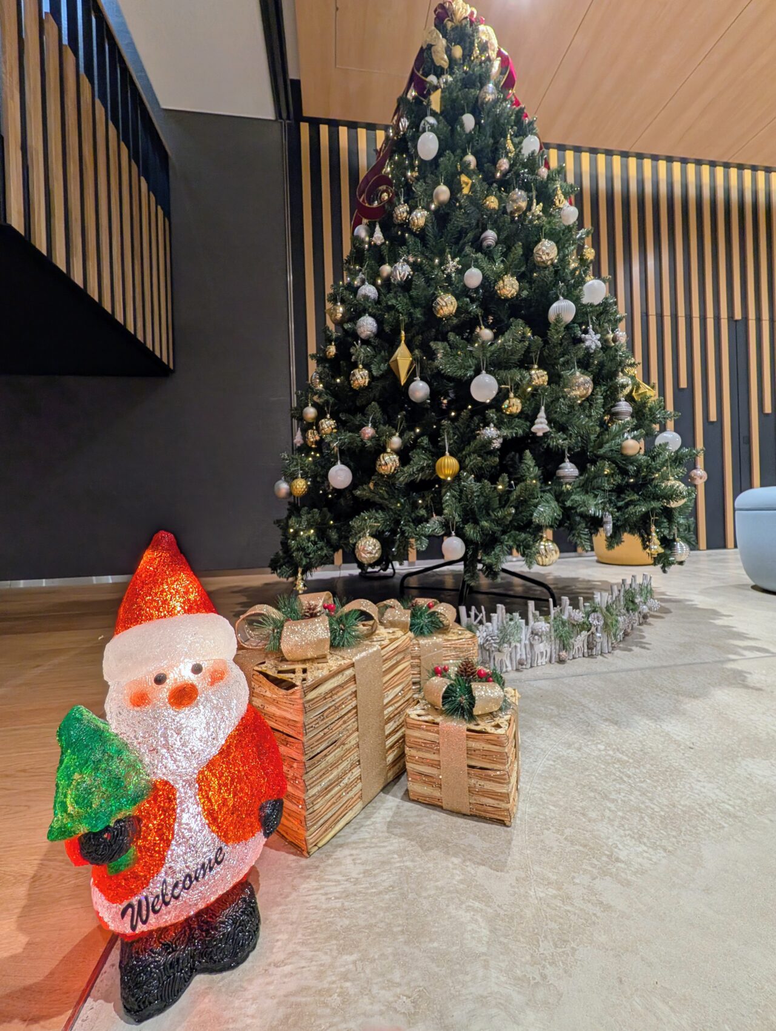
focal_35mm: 12
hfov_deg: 94.6
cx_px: 388
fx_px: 358
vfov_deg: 110.5
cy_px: 516
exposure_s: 1/91
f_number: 1.7
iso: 54
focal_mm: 2.02
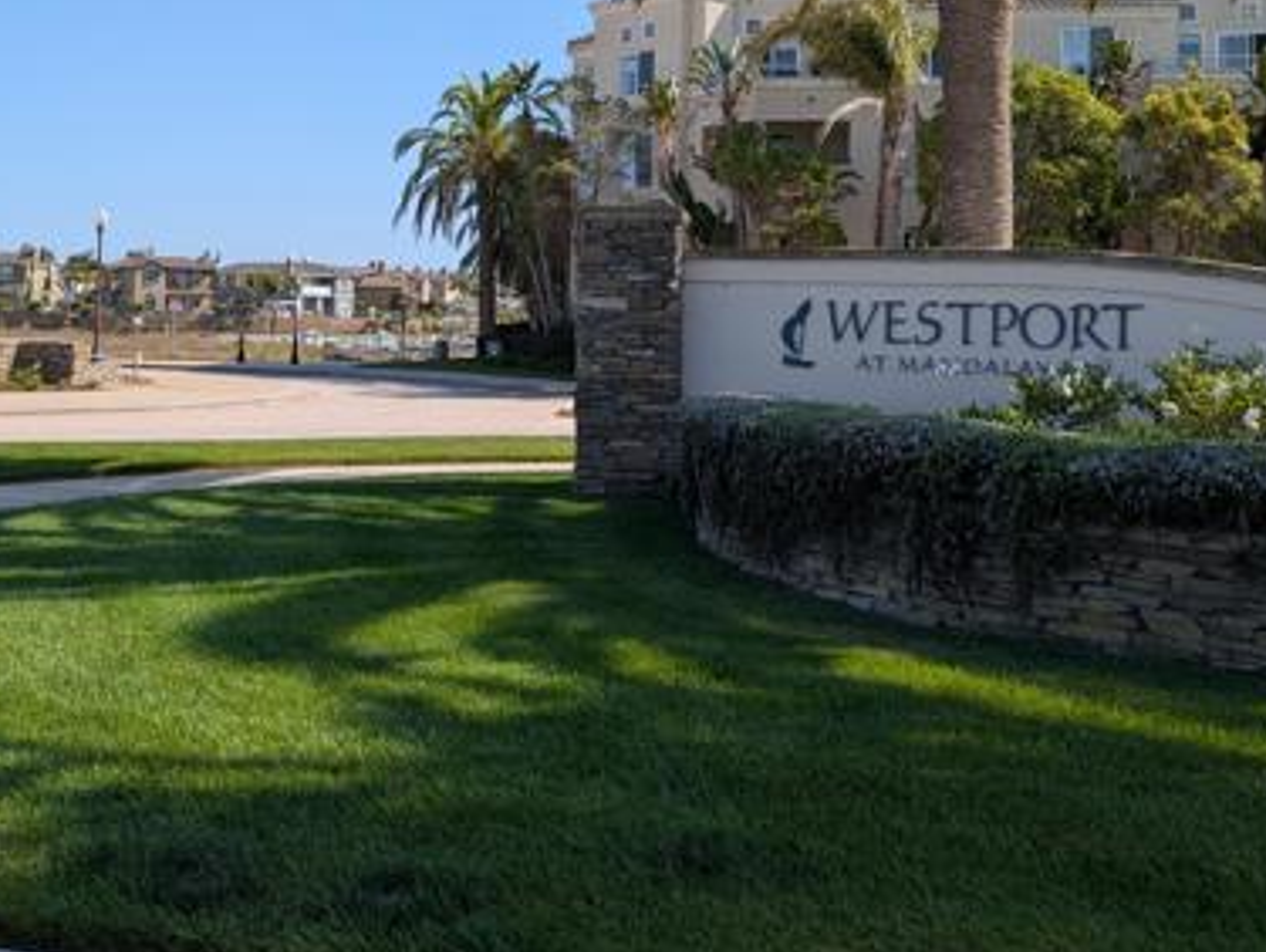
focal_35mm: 41
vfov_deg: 34.6
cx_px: 550
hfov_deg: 45.6
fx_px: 1501
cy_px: 260
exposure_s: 1/897
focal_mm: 6.9
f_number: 1.68
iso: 20
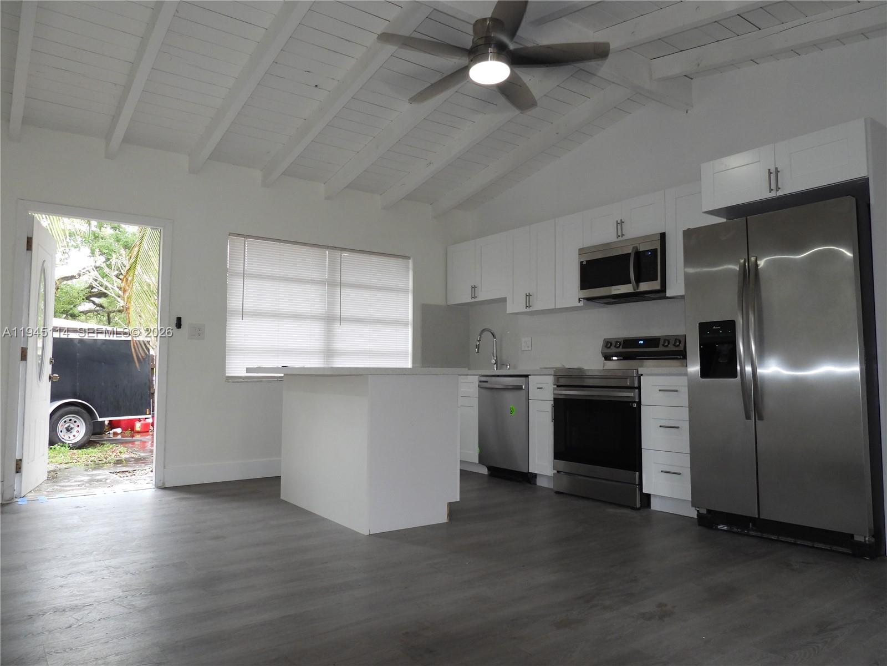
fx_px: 615
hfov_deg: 71.6
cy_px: 333
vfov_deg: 56.8
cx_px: 444
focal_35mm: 24
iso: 200
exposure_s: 1/30
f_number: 2.8
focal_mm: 4.3
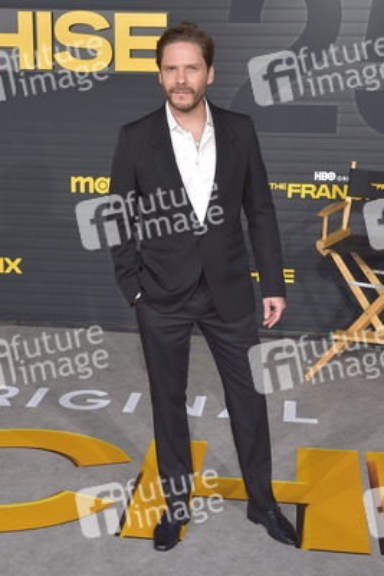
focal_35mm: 40
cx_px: 192
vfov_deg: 48.4
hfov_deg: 33.4
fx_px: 639
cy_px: 288
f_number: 6.3
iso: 320
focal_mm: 40
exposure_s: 1/250
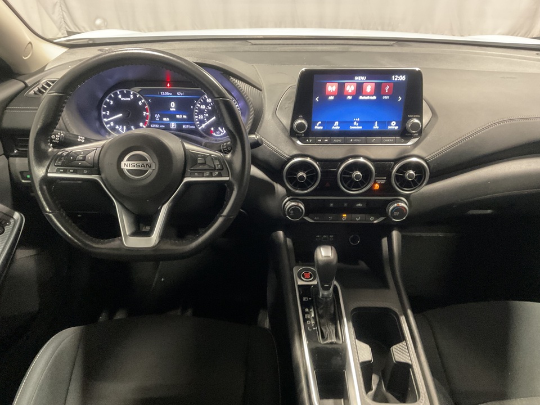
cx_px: 270
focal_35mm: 29
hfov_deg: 61.7
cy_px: 202
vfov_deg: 48.2
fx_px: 452
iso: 400
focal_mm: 3
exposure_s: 1/30
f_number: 1.8
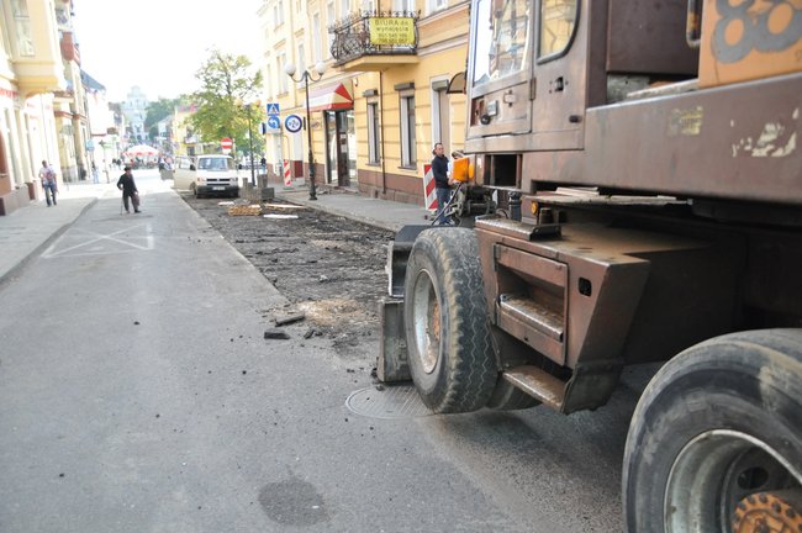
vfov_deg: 39.9
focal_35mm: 33
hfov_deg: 57.3
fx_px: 734
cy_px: 266
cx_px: 401
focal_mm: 22
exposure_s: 1/1000
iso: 1000
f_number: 4
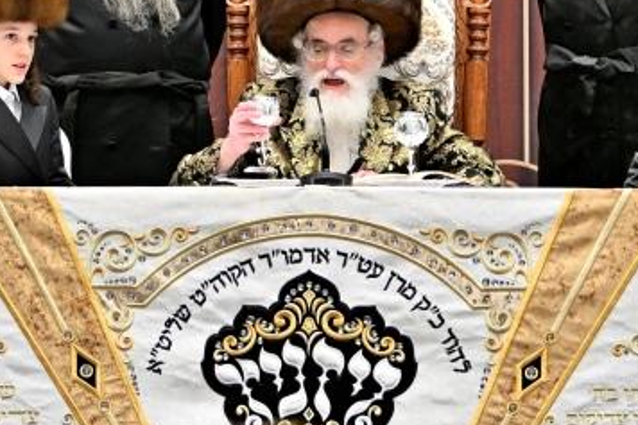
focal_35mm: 451
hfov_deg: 4.6
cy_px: 41
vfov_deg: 3.0
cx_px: 421
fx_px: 7989
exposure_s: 1/250
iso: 250
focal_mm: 105
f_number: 2.8
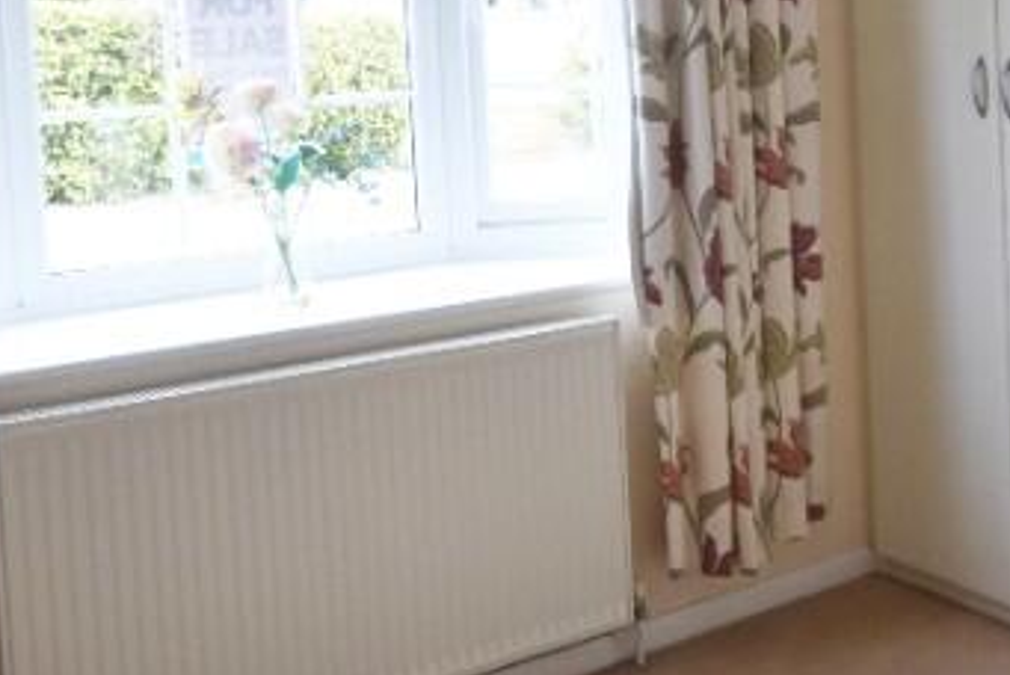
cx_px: 631
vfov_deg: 27.2
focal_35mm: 50
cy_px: 229
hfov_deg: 39.7
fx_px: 1390
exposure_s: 1/80
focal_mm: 11
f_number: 4.5
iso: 400
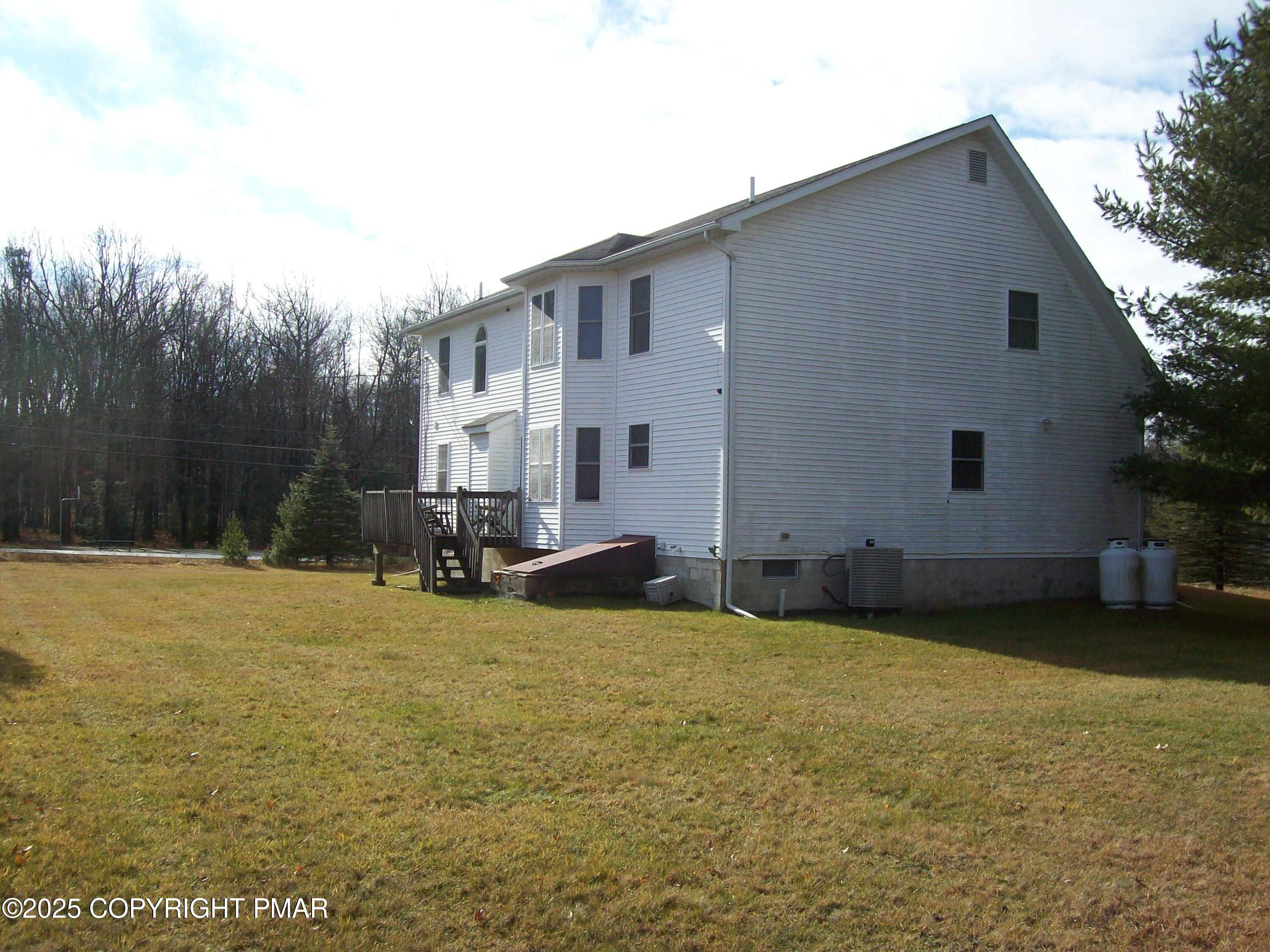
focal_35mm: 36
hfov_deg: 51.4
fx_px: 1321
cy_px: 476
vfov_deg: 39.7
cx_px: 635
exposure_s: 1/560
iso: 80
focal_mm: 6
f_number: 4.8
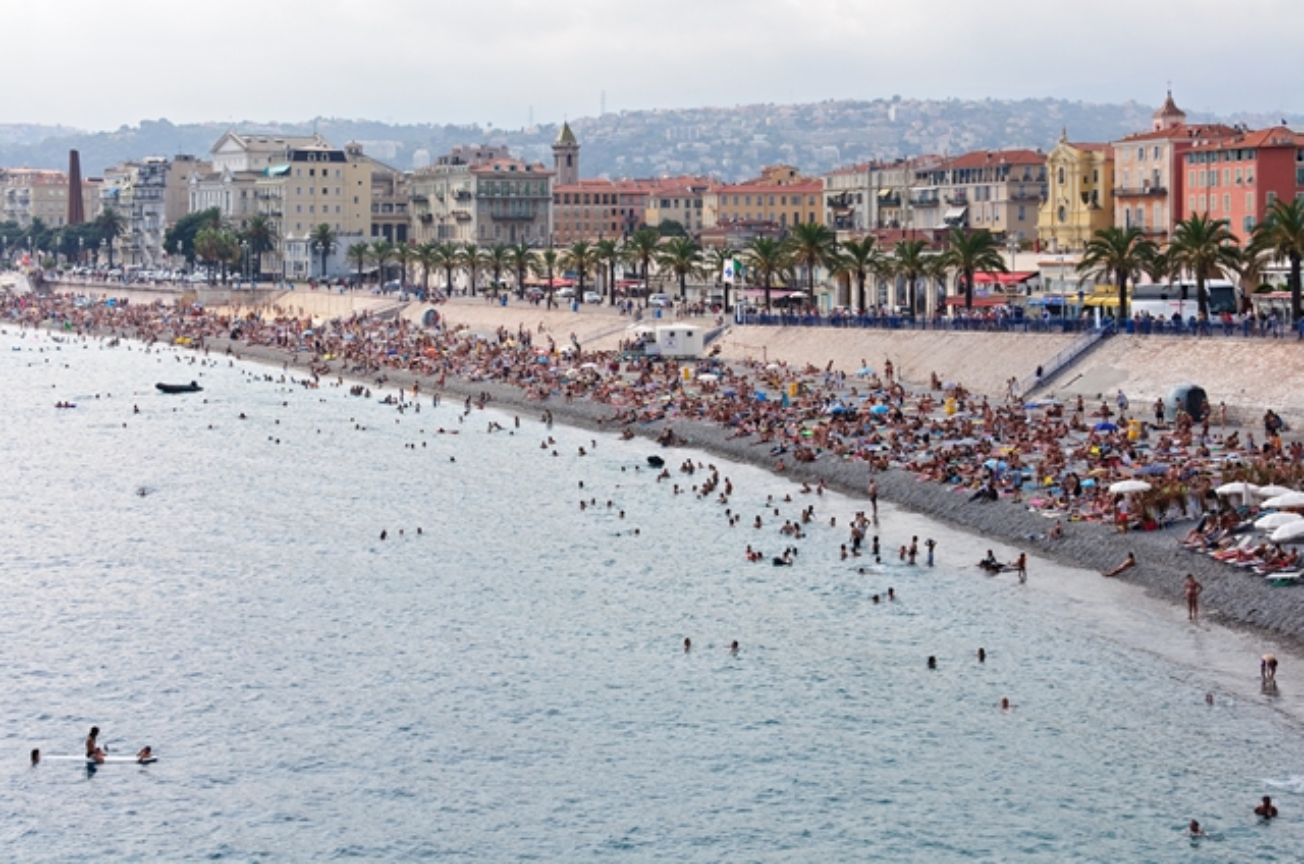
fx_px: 2440
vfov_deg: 20.1
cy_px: 432
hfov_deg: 29.9
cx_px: 652
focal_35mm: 68
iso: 200
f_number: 8
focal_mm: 45
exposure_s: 1/800
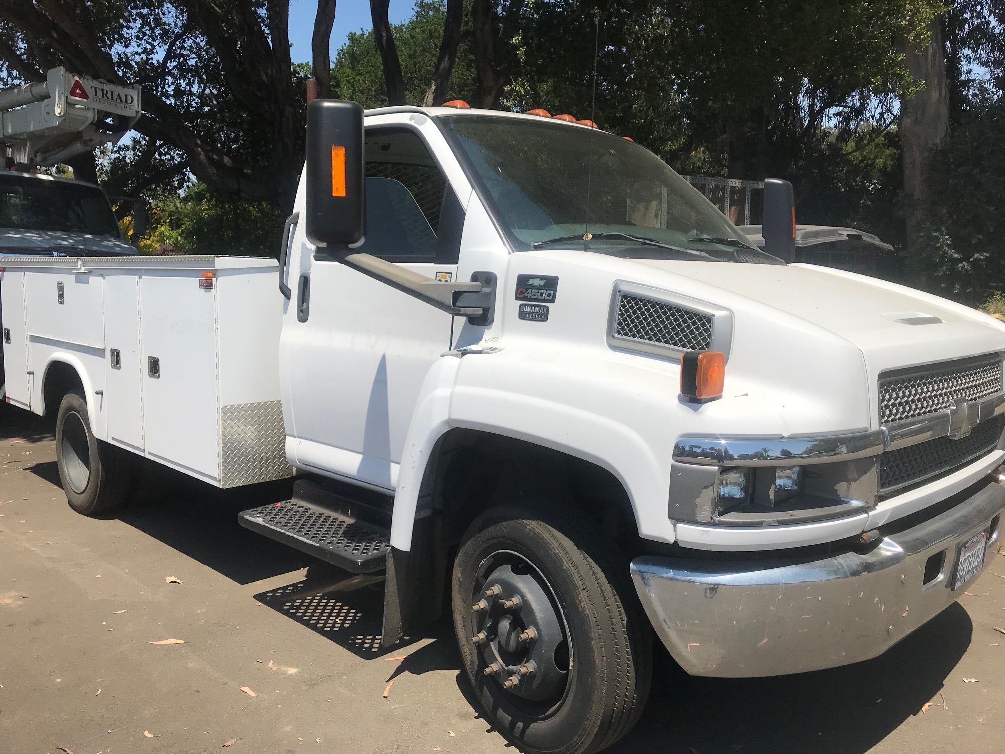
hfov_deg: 63.4
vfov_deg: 49.7
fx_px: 813
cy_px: 377
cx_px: 502
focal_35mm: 28
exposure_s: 1/4000
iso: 20
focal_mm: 3.99
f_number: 1.8
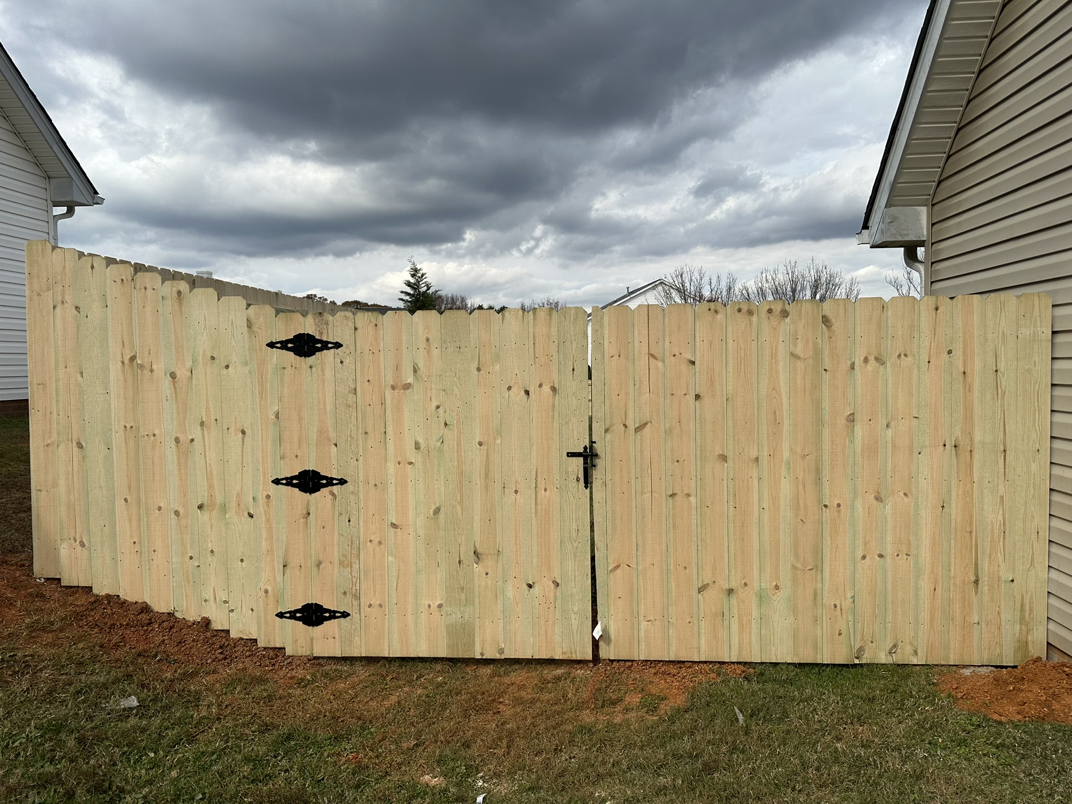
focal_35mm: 24
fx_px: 743
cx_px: 536
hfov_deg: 71.6
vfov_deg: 56.8
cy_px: 402
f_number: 1.78
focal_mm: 6.86
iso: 80
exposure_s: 1/4016
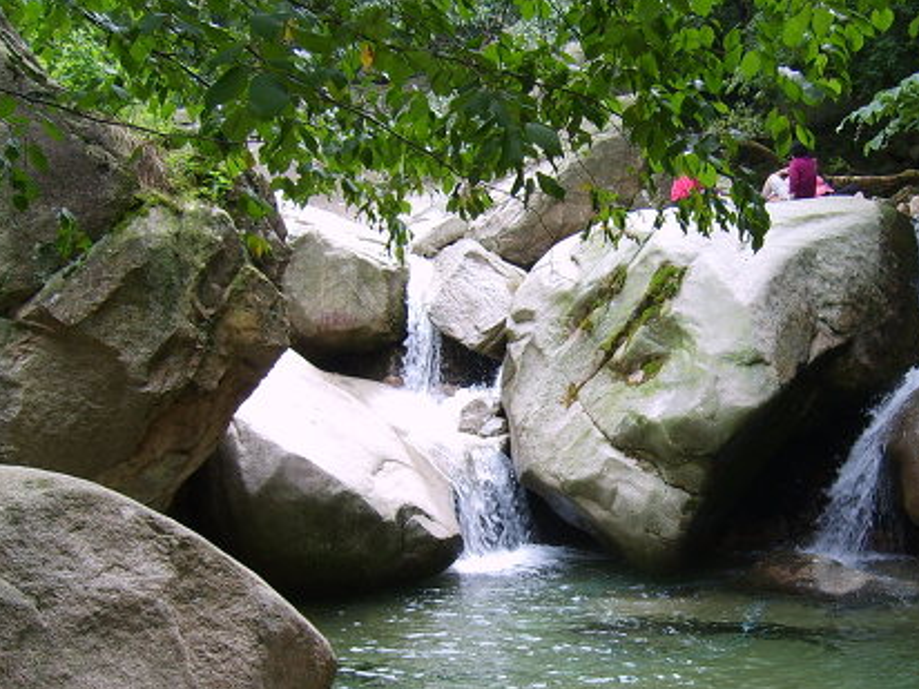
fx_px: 1327
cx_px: 640
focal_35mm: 50
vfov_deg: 28.9
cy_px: 472
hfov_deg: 37.6
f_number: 2.8
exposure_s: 1/125
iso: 50
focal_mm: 5.8
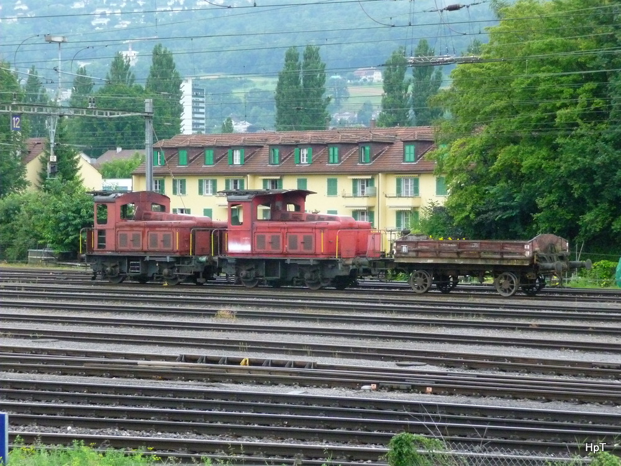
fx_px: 2009
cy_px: 233
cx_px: 310
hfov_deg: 17.6
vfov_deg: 13.2
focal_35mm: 112
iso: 800
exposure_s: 1/200
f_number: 4.7
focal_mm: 19.1
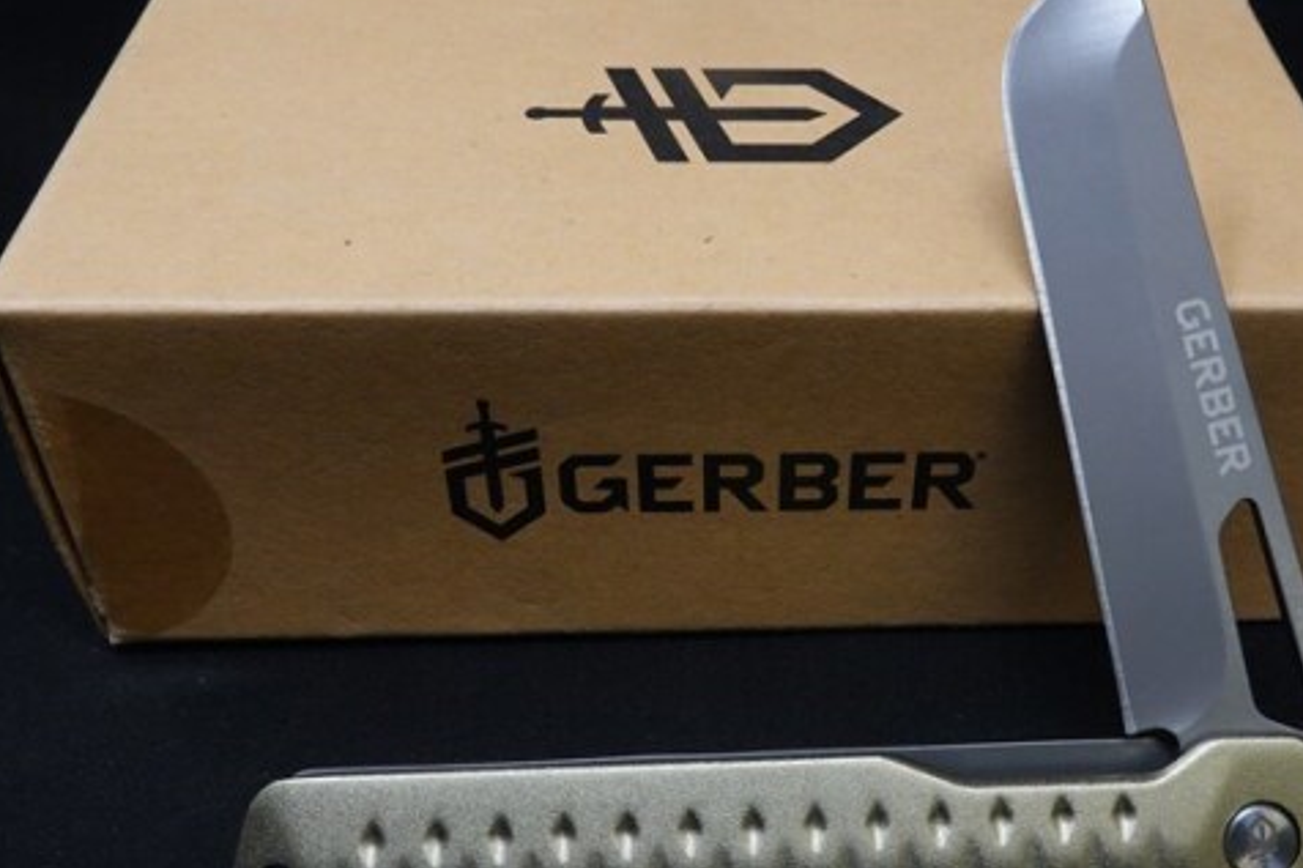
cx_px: 827
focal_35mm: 43
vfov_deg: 31.1
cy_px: 490
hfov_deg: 45.0
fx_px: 1556
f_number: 10
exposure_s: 1/40
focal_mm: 11.76
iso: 800
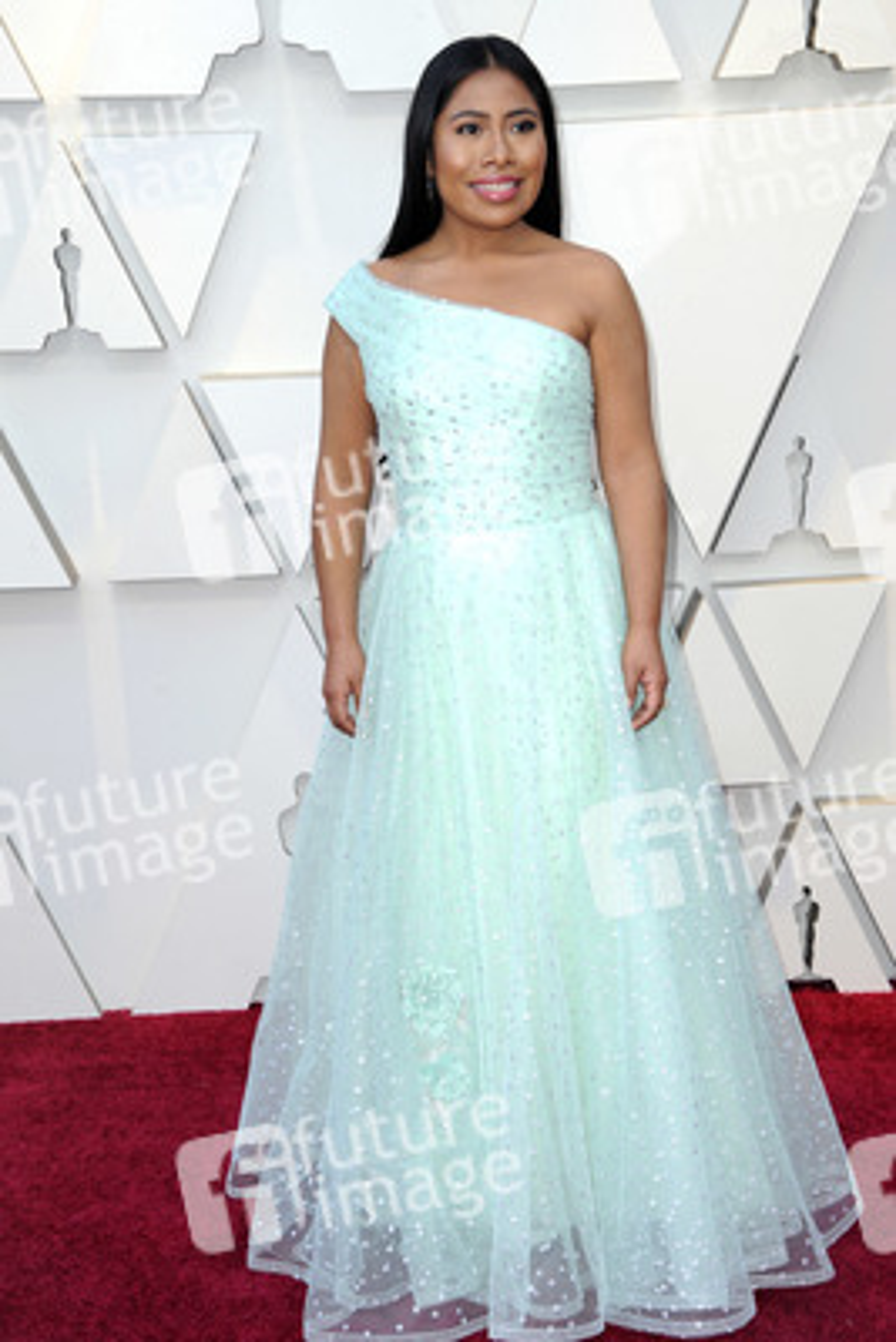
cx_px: 448
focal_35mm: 70
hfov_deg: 19.5
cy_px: 671
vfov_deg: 28.8
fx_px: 2611
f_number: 8
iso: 800
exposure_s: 1/250
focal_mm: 70
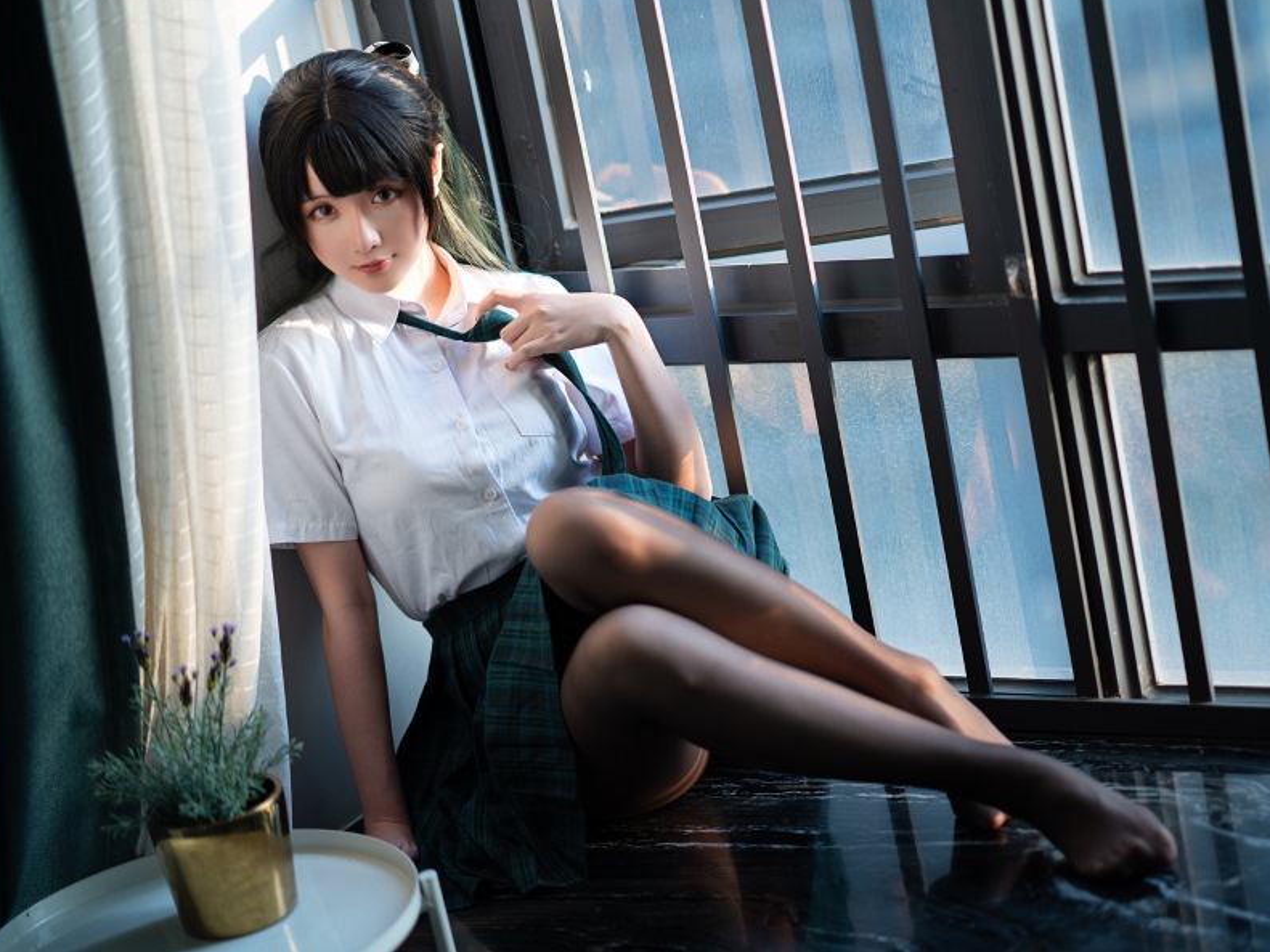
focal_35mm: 93
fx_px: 3411
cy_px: 474
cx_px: 682
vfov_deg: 15.9
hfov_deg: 21.1
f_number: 1.4
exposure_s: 1/400
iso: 320
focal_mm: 85
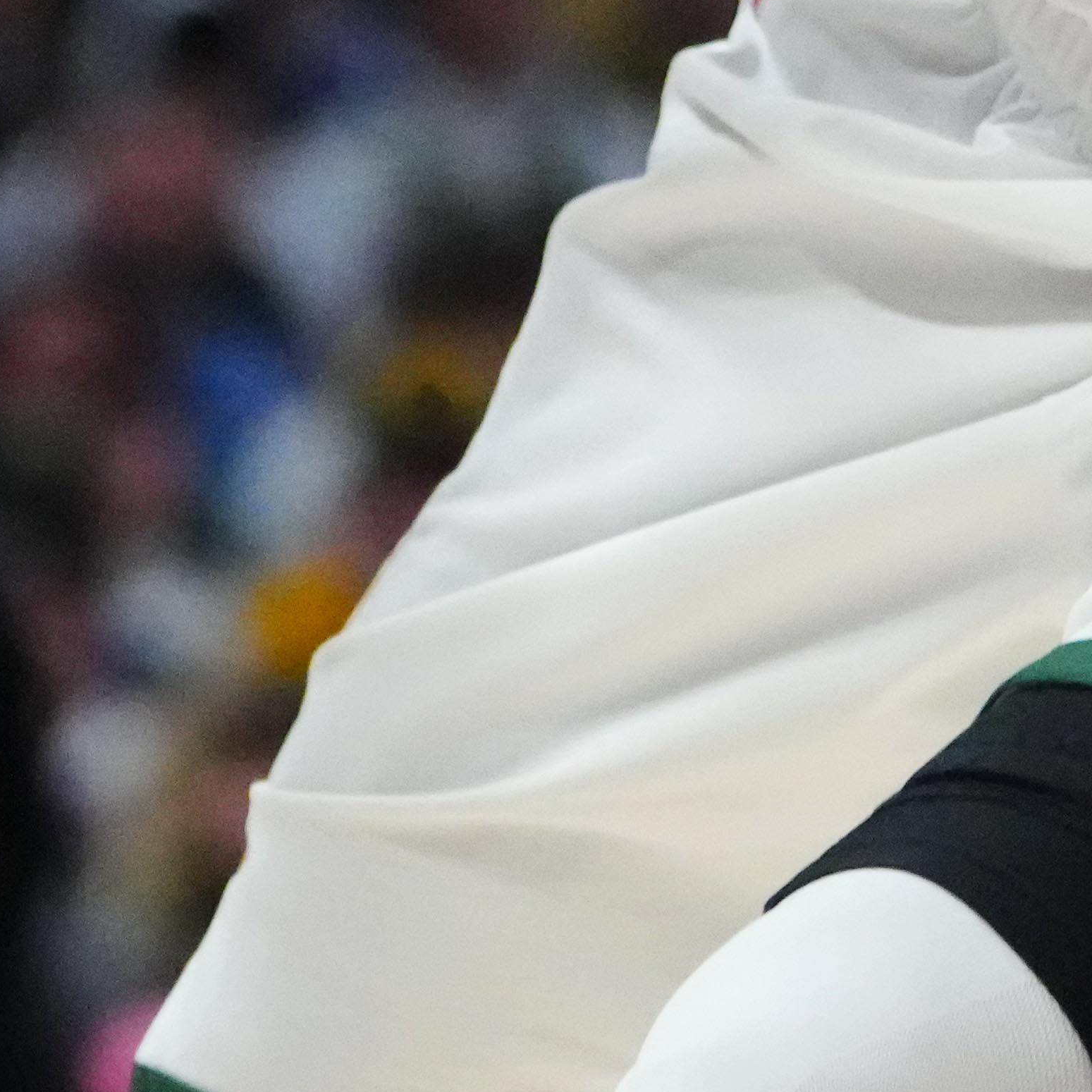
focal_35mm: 948
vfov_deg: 1.8
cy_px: -862
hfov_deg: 1.8
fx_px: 33834
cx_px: 771
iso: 12800
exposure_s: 1/1600
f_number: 5.6
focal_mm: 200
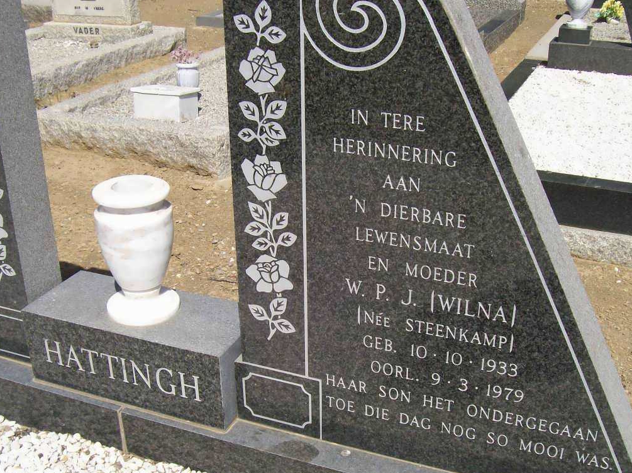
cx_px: 341
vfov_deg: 33.5
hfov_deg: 43.8
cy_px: 273
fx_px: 785
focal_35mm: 43
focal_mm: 6
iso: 80
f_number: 4.8
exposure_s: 1/996
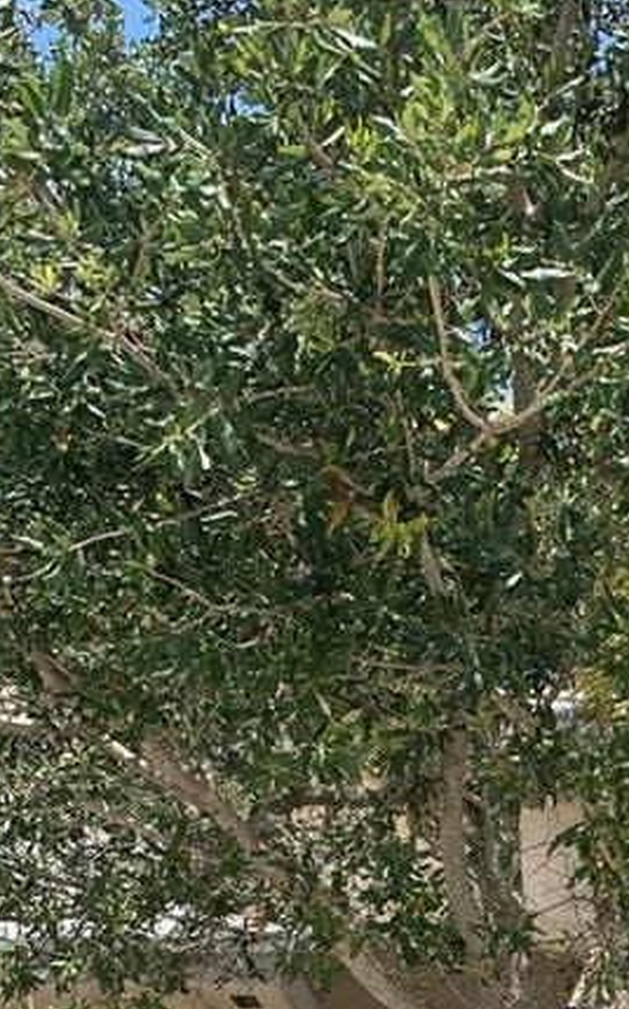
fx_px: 2116
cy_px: 1122
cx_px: 692
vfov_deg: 24.9
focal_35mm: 77
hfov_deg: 16.4
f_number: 1.8
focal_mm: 4.25
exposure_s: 1/945
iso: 25
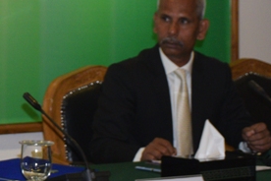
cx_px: -147
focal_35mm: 178
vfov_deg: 7.6
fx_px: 1340
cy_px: -52
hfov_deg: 11.1
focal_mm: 32
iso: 800
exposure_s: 1/100
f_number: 5
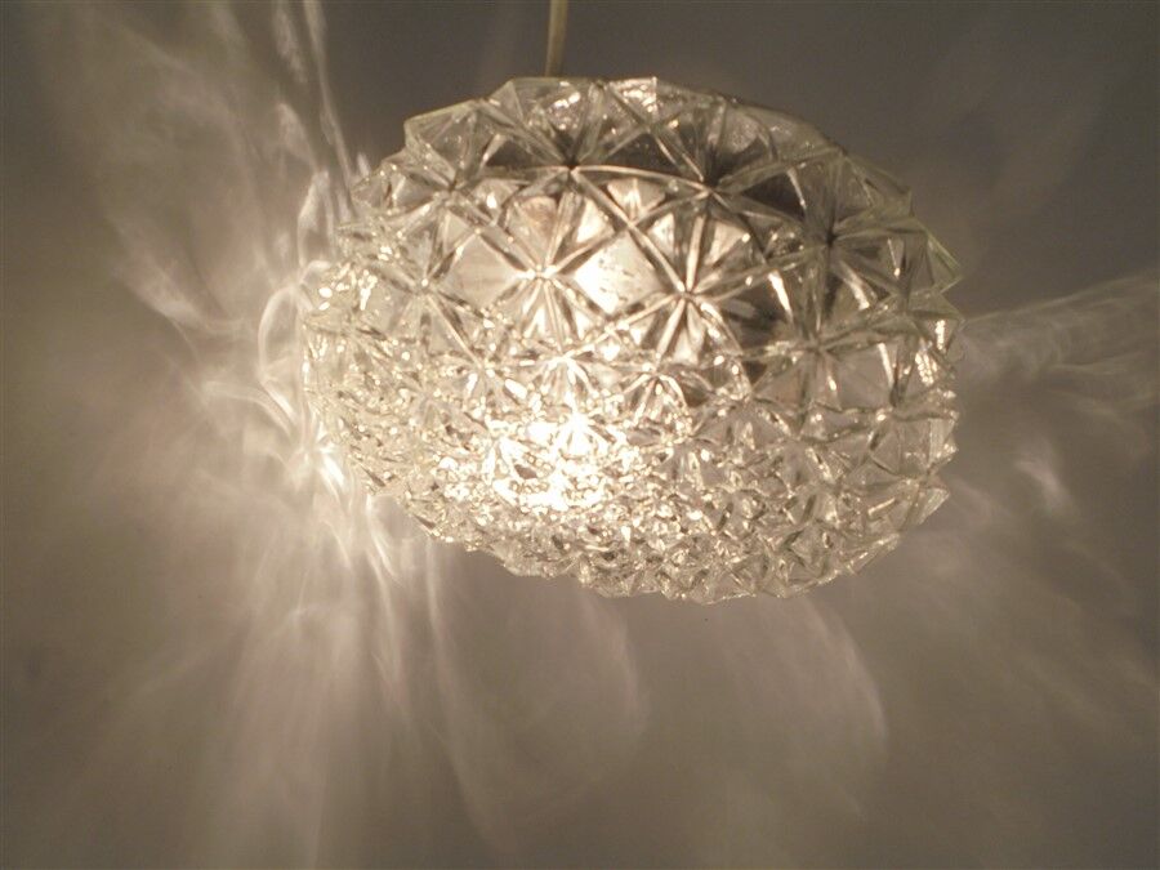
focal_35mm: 38
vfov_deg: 37.7
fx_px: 1273
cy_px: 435
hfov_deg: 49.0
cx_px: 580
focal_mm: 6.9
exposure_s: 1/125
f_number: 4.2
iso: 100
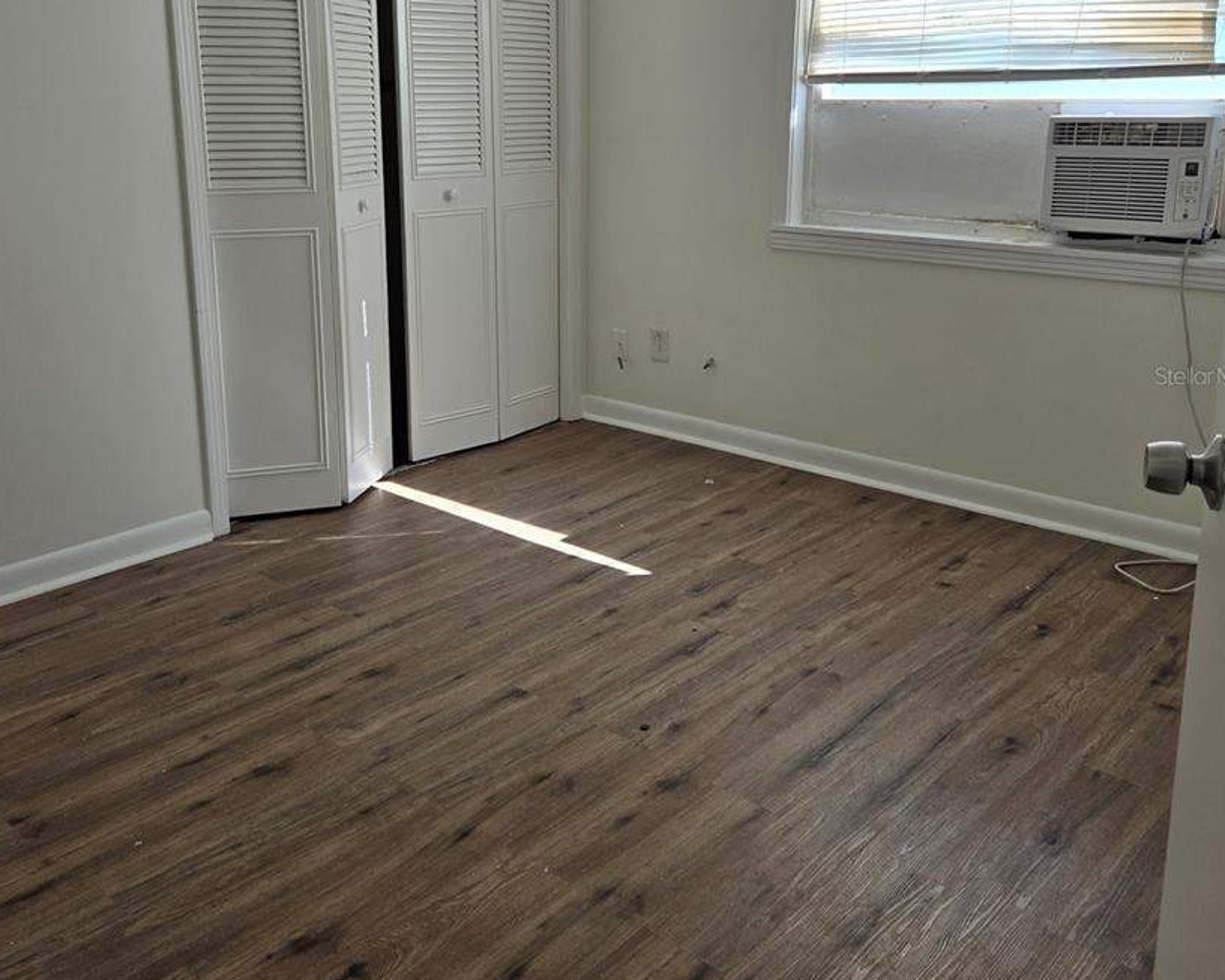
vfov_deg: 44.2
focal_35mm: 33
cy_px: 375
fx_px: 1197
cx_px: 585
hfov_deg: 54.2
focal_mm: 5.4
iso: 25
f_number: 1.8
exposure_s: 1/227
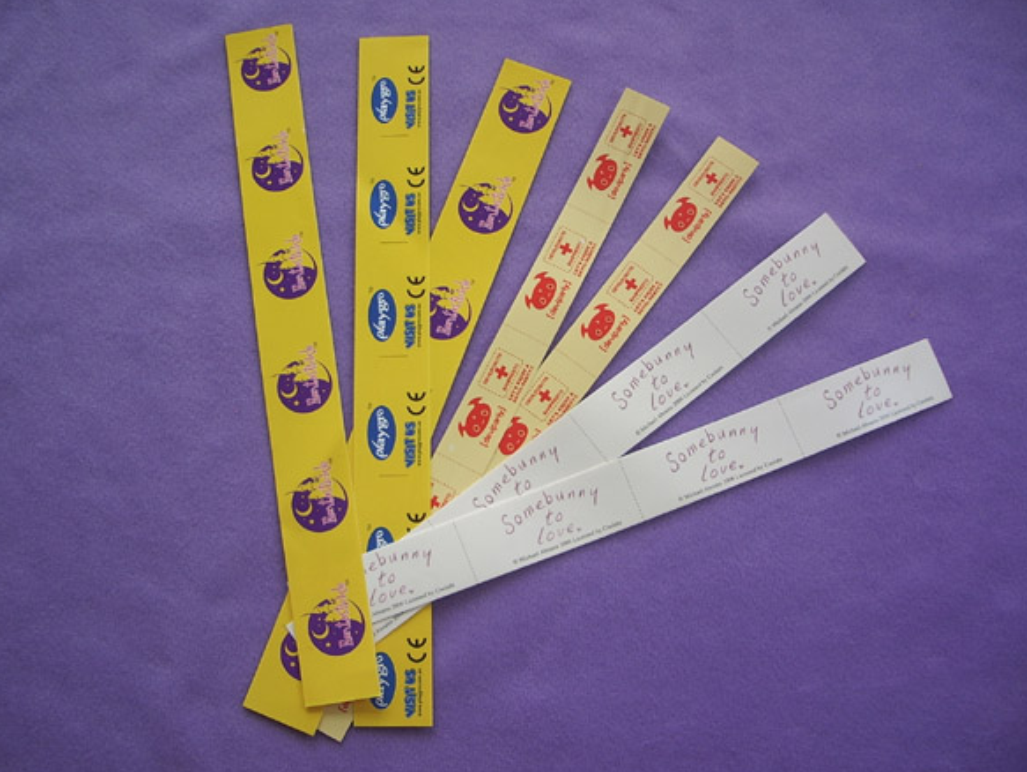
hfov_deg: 51.3
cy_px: 386
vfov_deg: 39.7
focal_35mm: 36
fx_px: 1069
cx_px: 507
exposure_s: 1/80
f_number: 2.6
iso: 50
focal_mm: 5.8
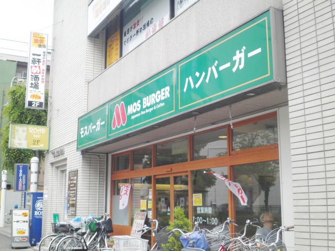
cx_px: 168
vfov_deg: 30.9
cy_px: 126
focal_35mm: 47
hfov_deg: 40.4
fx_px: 455
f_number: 3.4
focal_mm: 8.3
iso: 64
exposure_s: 1/200
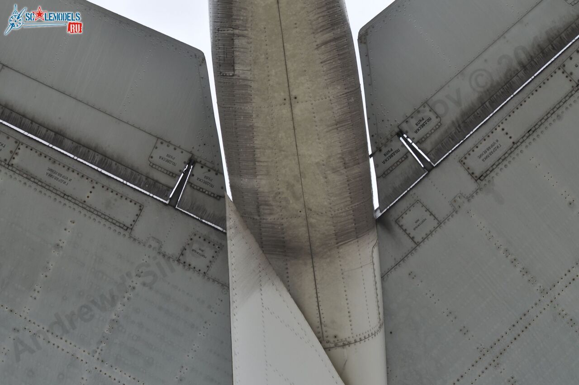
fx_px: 1687
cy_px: 192
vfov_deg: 13.0
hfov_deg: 19.5
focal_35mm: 105
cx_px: 290
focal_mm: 70
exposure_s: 1/160
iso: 200
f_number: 8
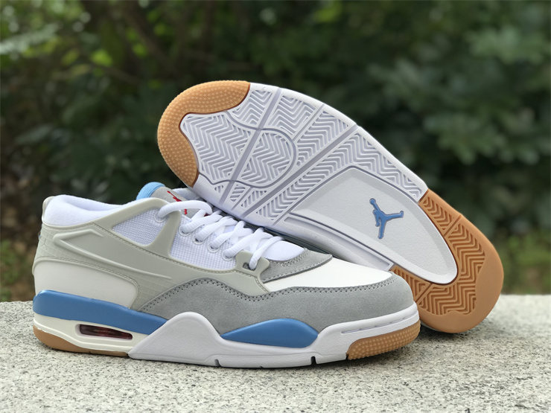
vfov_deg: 25.7
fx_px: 907
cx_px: 276
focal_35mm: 57
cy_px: 206
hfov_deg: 33.8
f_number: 2.8
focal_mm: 6.6
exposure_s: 1/150
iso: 20
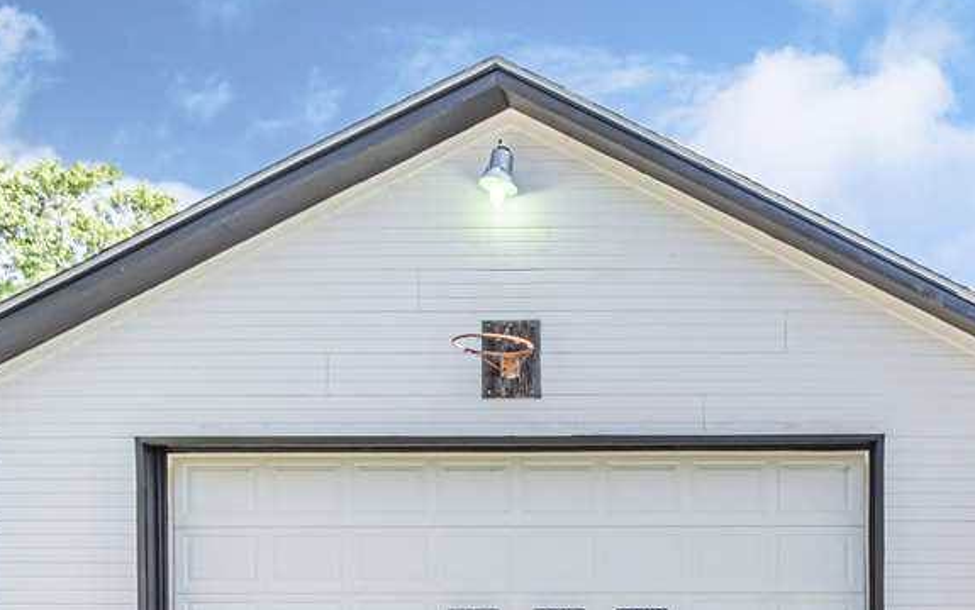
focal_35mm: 34
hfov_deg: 53.7
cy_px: 623
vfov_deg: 33.8
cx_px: 748
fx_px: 904
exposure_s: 1/125
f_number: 7.1
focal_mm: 10
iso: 100
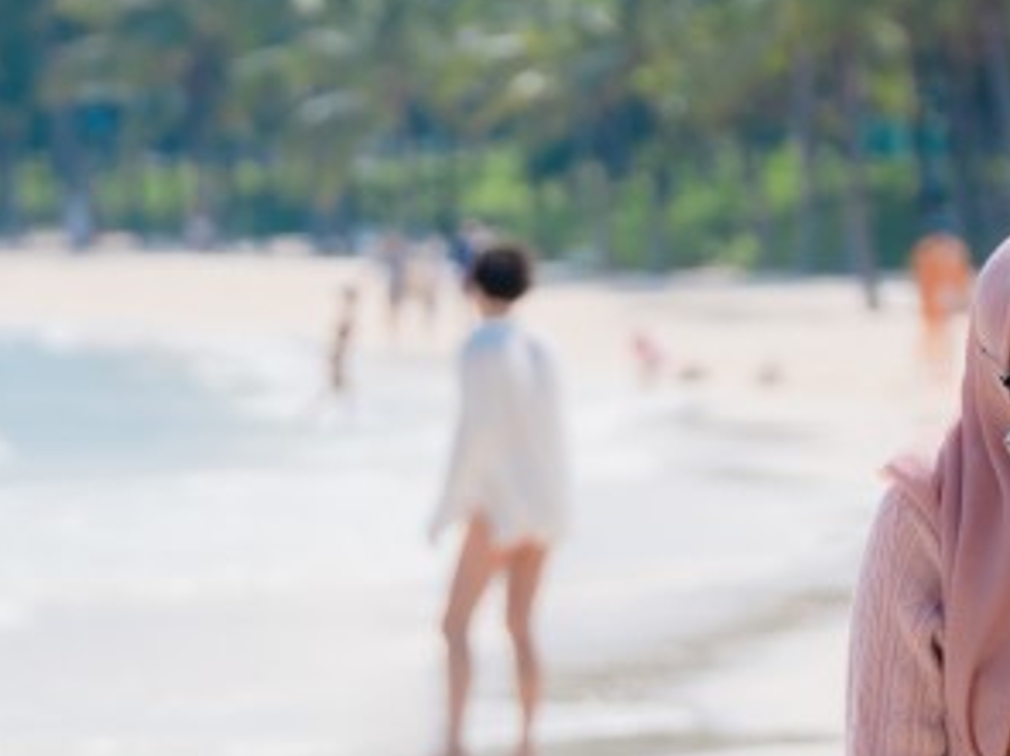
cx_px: 1020
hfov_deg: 4.2
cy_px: 688
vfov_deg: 3.1
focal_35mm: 473
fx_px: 13795
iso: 125
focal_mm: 126
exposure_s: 1/1600
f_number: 4.5
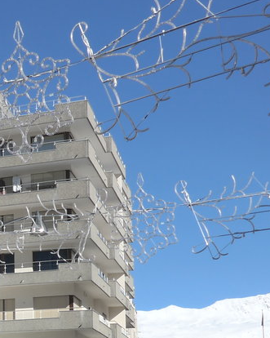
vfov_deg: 22.3
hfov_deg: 16.7
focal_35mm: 82
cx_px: -157
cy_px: 352
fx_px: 819
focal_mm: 6
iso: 160
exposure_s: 1/640
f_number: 5.6
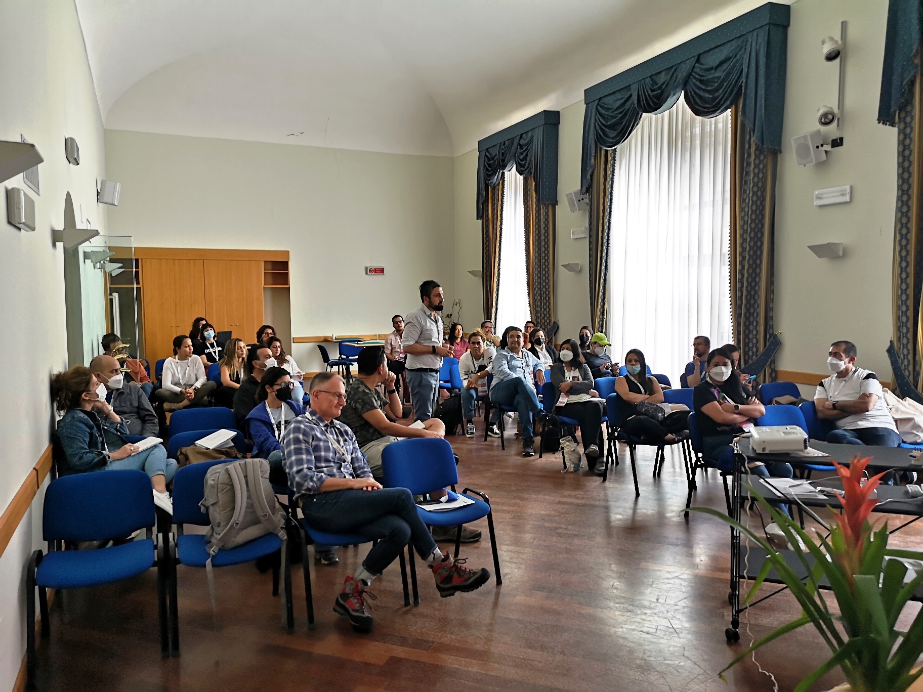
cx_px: 462
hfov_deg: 65.3
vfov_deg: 51.4
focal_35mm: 27
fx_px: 720
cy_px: 346
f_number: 1.8
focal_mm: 5.58
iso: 100
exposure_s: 1/50
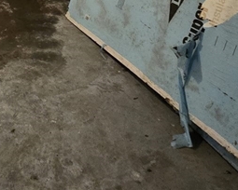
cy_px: -68
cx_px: -7
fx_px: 359
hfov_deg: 33.2
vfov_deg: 25.0
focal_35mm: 51
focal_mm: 2.2
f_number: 2.2
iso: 640
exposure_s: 1/60
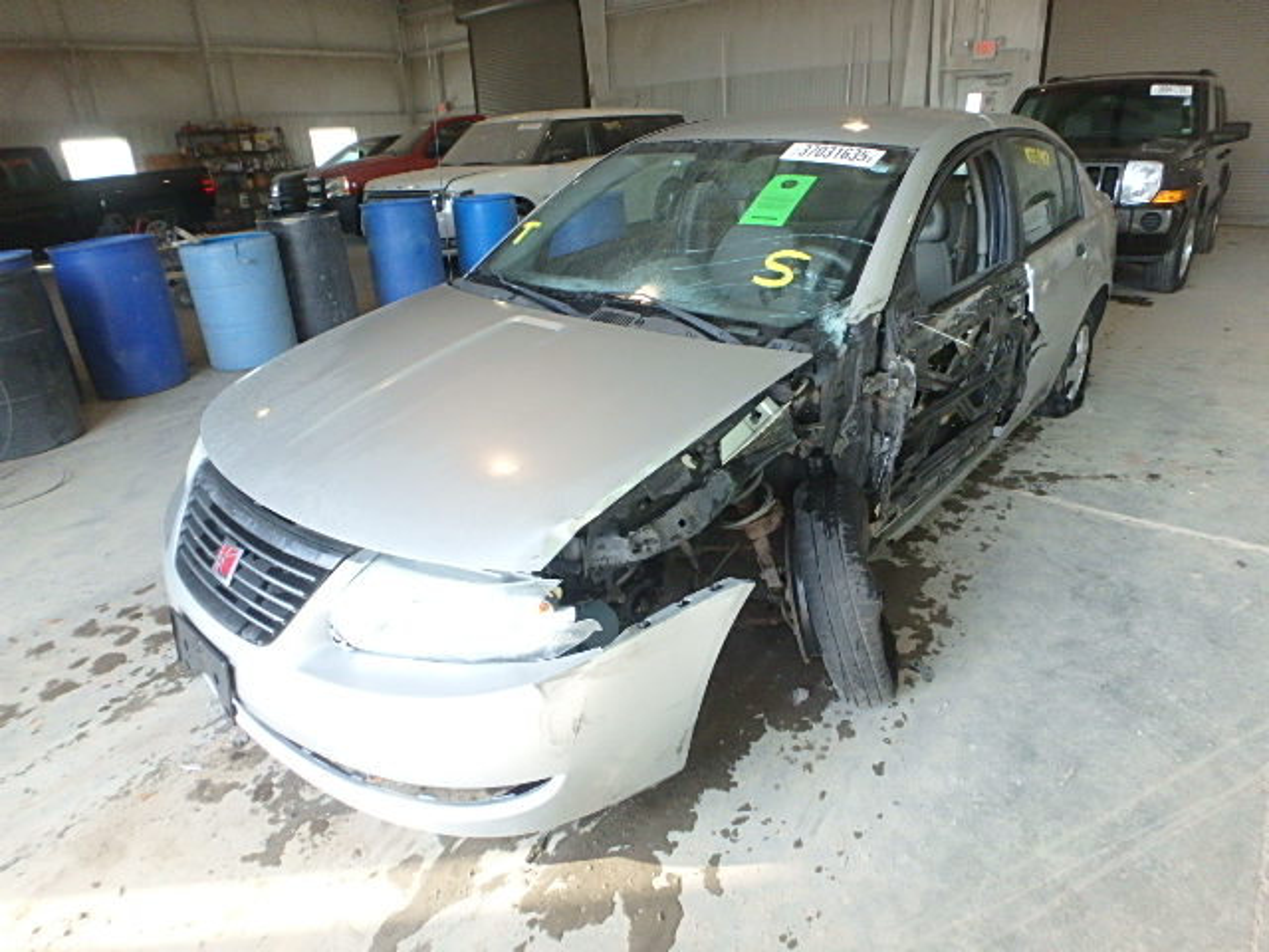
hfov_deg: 79.0
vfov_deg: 63.4
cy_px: 476
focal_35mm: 21
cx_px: 634
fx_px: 770
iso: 125
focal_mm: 3.7
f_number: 3.5
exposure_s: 1/125
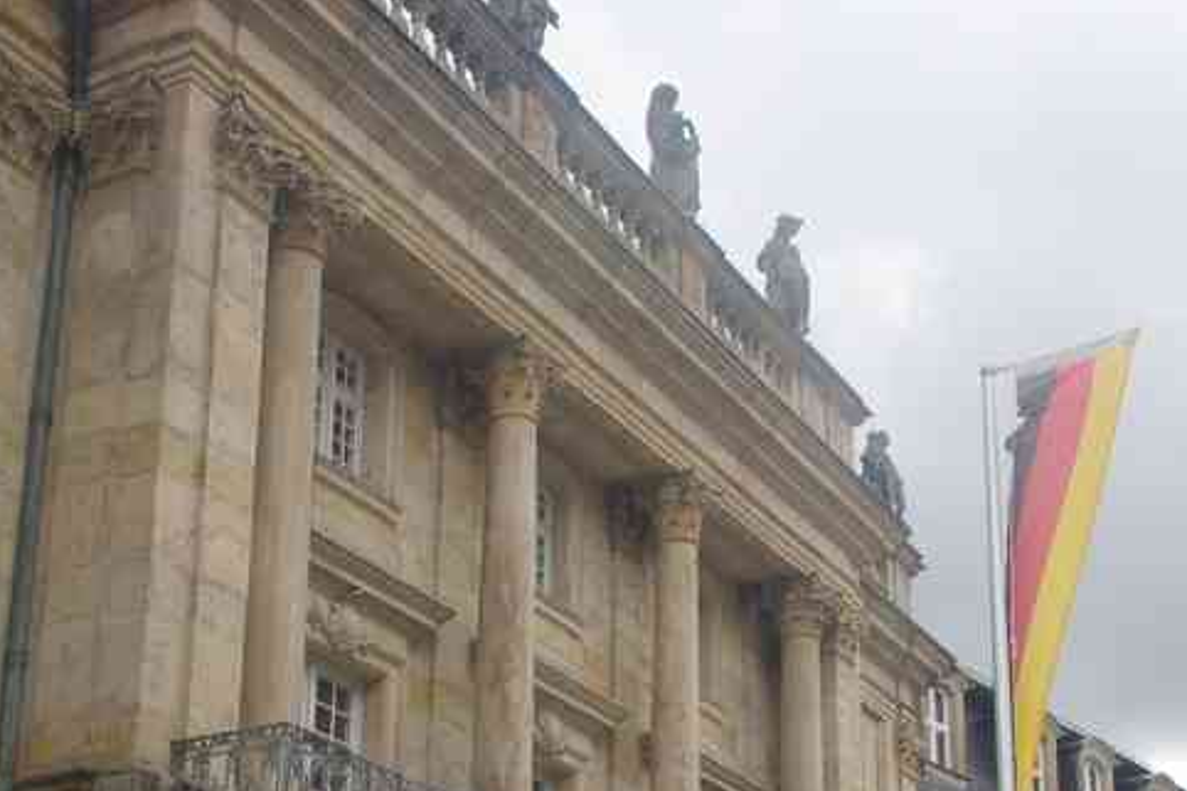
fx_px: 1846
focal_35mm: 56
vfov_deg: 23.1
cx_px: 573
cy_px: 813
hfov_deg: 35.6
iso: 200
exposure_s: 1/40
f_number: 10
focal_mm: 18
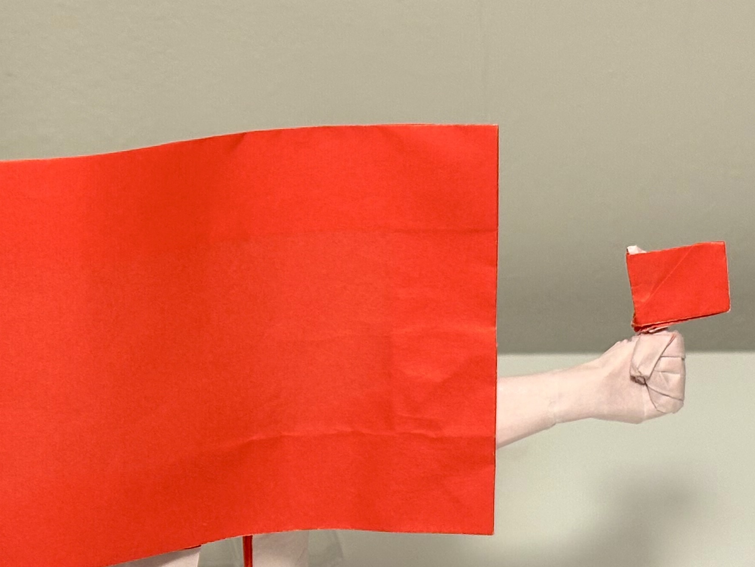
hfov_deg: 16.6
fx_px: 2574
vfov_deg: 12.5
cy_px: 441
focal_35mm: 118
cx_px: 201
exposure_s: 1/60
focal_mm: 5.96
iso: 40
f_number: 1.6
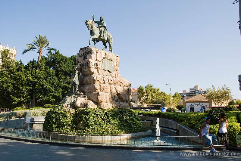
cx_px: 120
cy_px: 80
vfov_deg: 48.0
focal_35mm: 27
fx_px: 181
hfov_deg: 67.3
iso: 200
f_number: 10
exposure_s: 1/200
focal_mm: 18
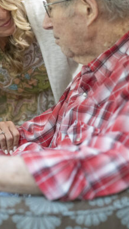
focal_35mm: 101
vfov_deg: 21.1
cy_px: 102
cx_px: 0
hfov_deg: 11.9
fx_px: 614
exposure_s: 1/2000
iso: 2500
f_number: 2.2
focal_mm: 50
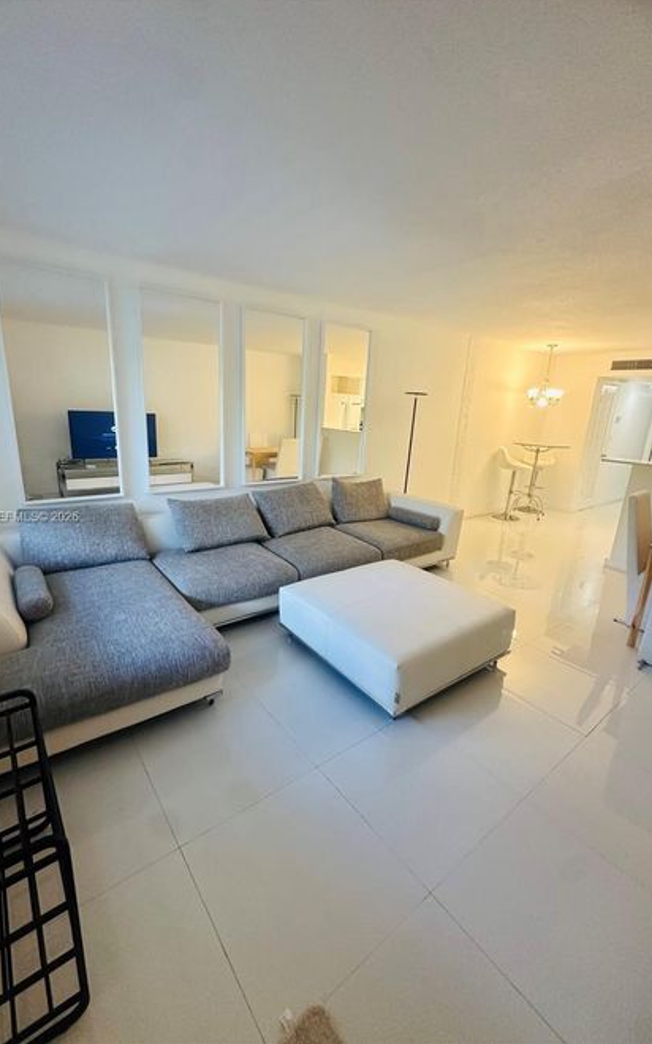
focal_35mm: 15
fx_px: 427
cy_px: 518
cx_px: 312
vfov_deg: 101.5
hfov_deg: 74.7
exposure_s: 1/120
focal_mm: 2.22
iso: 250
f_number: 2.2
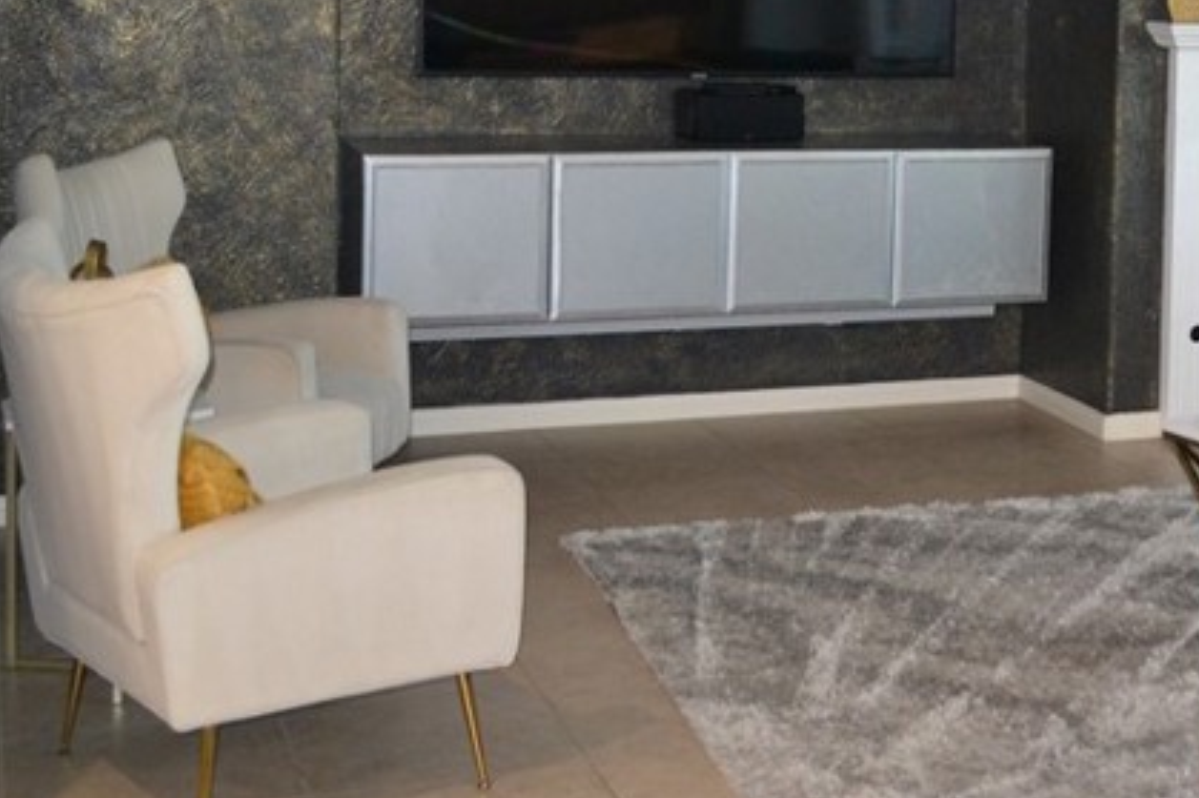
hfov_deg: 28.4
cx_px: 1230
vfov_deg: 20.0
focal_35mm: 66
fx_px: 2197
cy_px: 27
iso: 1000
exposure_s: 1/60
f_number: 3.5
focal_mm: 18
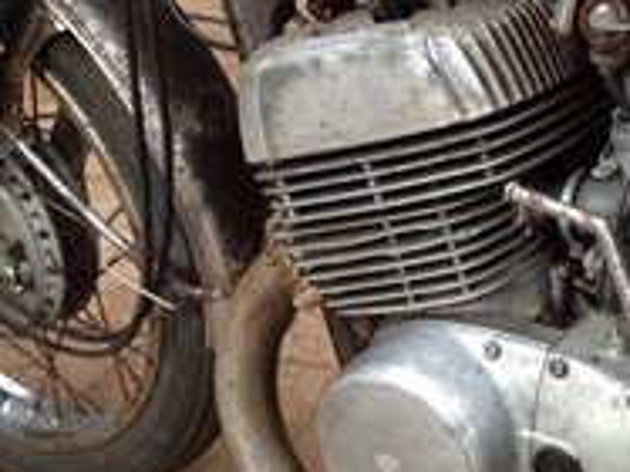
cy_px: 293
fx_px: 1164
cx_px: 573
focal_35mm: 64
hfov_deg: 29.0
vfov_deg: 22.9
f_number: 2.4
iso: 100
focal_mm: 4.28
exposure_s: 1/120
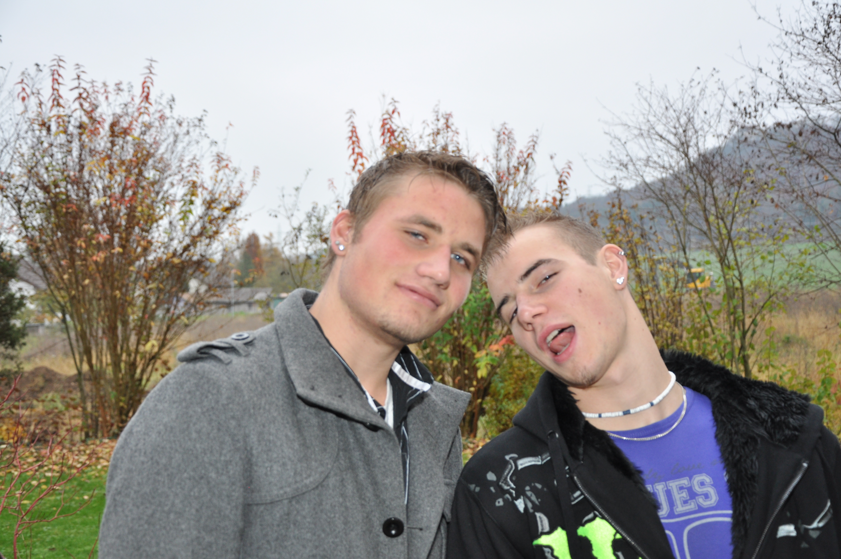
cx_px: 420
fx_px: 1190
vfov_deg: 26.4
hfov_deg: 38.9
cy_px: 280
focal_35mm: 51
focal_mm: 34
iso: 400
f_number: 5
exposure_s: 1/100
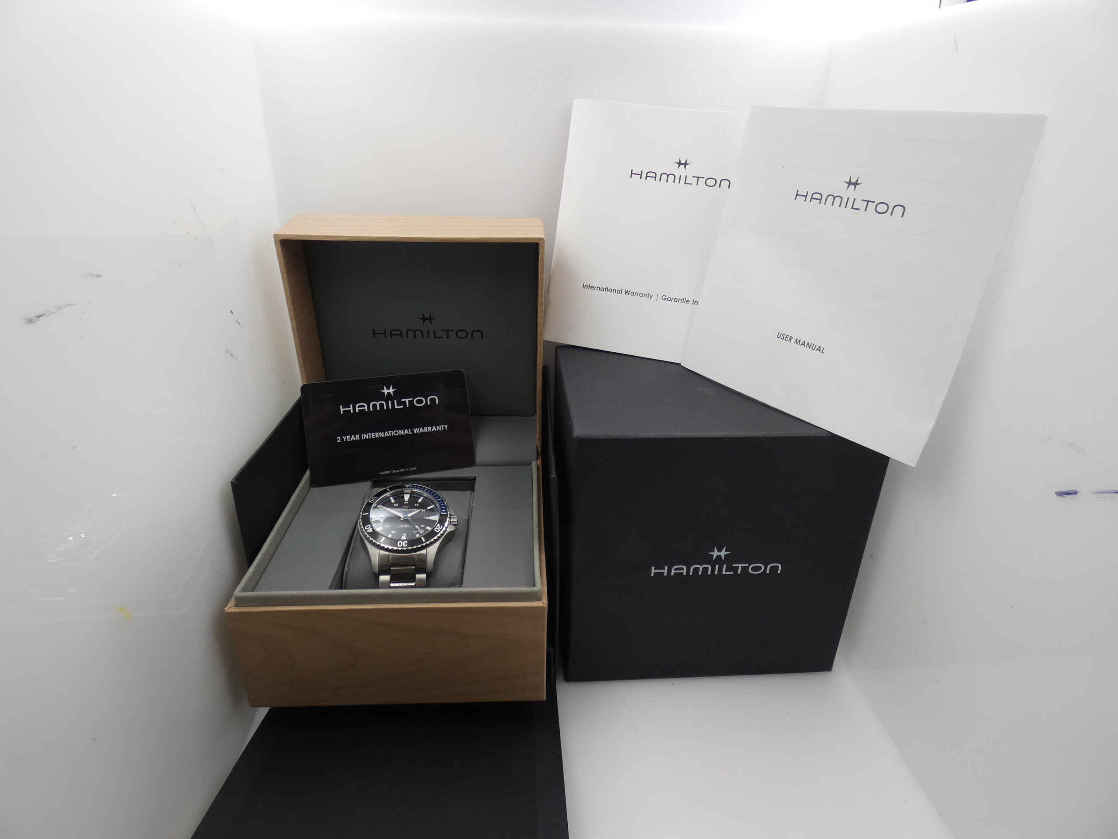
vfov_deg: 66.0
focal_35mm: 20
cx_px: 559
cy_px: 420
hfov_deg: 81.7
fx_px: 646
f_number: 2.8
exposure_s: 1/160
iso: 80
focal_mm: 3.6
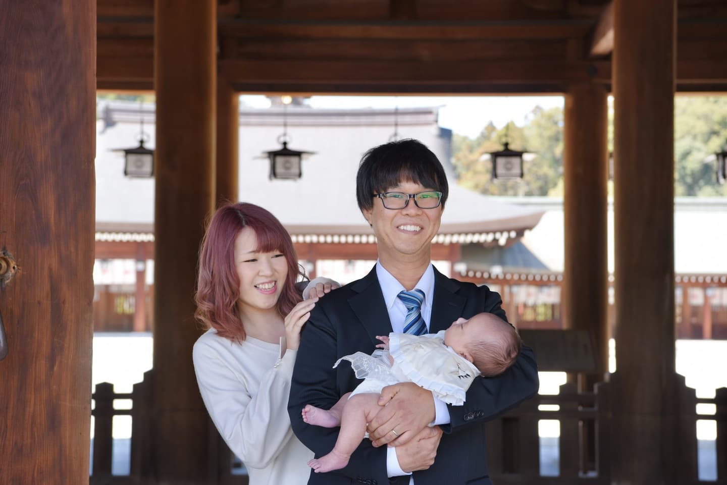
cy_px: 242
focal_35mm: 70
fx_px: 1414
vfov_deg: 19.5
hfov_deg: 28.8
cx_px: 364
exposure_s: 1/640
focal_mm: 70
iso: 1000
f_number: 5.6
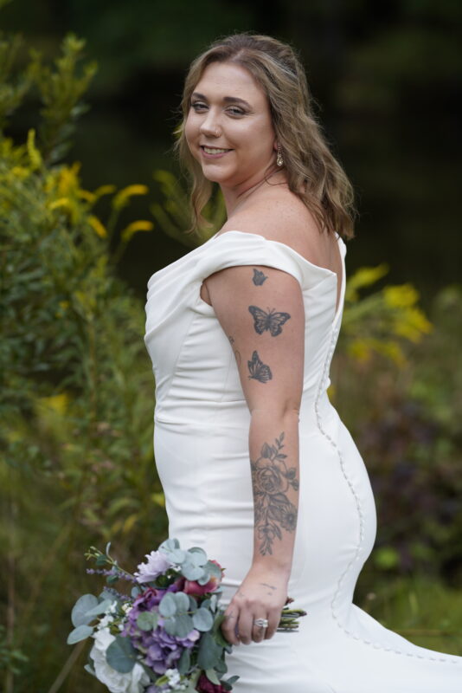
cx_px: 231
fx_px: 2596
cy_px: 346
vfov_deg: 15.2
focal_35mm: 135
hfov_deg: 10.2
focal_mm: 135
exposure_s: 1/800
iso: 100
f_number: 2.5
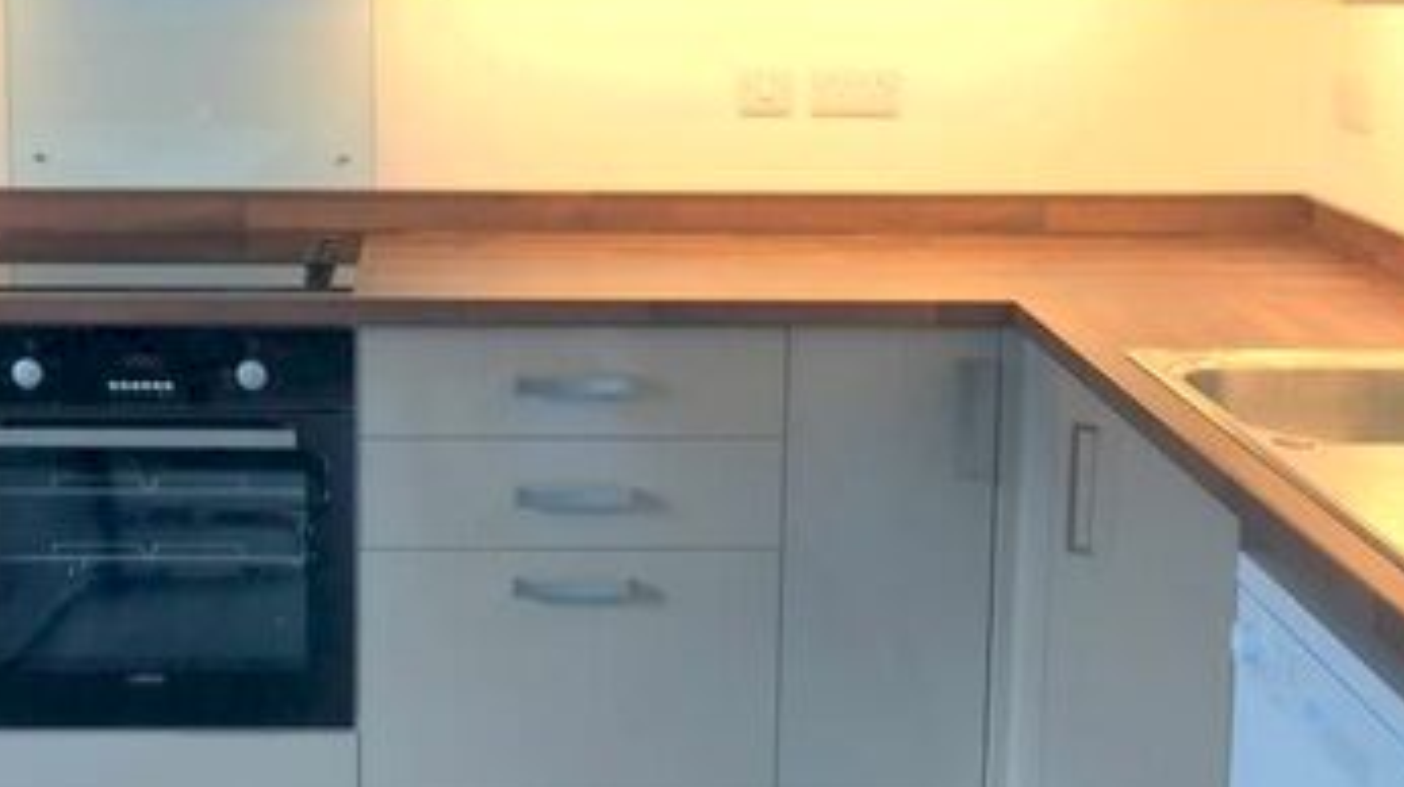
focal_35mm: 64
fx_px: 2381
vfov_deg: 18.7
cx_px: 544
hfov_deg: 32.7
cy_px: 254
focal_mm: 4.15
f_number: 2.2
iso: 32
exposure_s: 1/50
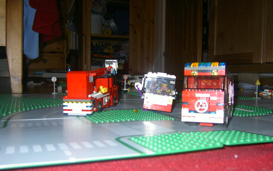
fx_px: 275
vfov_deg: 34.4
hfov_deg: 52.7
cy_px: 88
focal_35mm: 37
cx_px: 136
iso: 100
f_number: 2.8
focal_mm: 5.6
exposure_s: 1/60
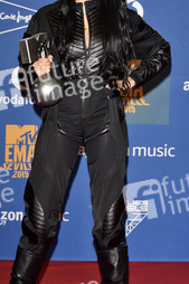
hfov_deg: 10.9
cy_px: 140
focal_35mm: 126
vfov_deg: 16.3
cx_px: 78
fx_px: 994
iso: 1600
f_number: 6.3
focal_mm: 80
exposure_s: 1/250
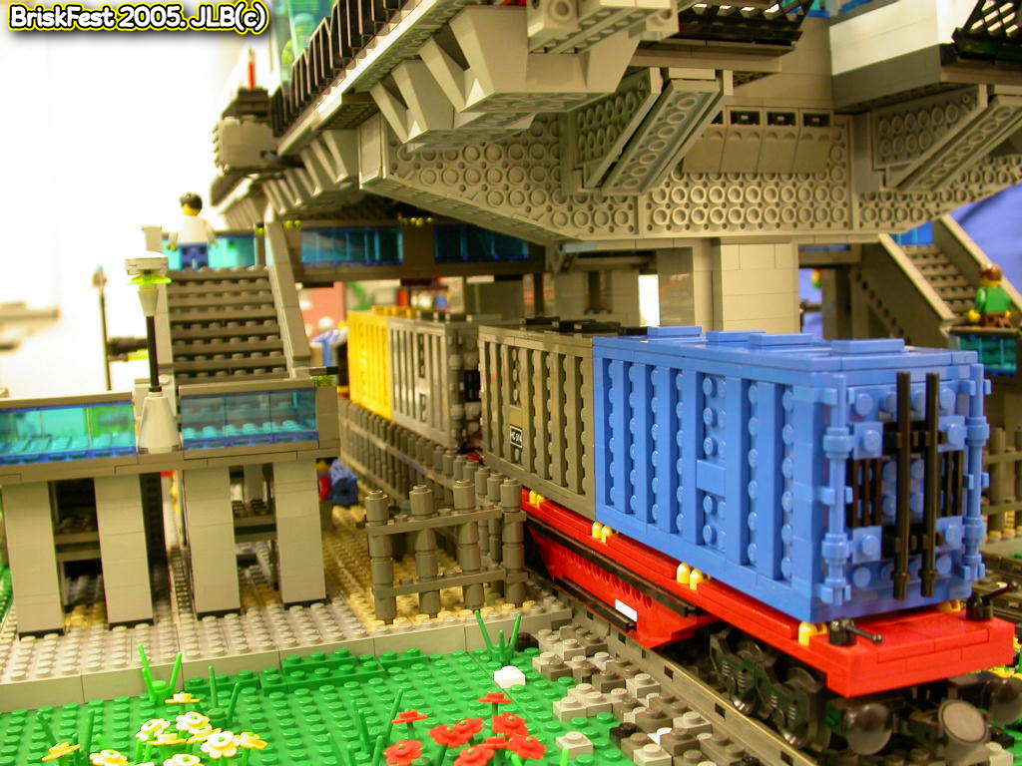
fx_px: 1122
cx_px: 511
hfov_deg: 49.0
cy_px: 383
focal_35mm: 38
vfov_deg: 37.7
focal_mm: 7.85
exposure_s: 1/4.8
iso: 100
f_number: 2.6
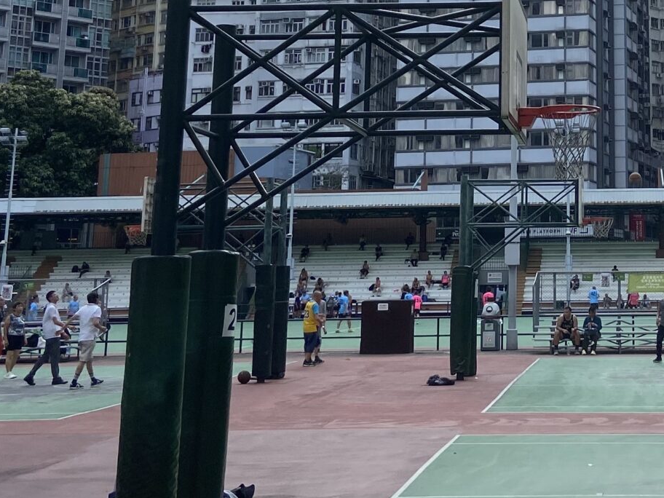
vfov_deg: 19.6
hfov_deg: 25.6
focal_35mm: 73
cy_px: -1
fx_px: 1400
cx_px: 625
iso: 32
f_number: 1.8
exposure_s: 1/1927
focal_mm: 4.25
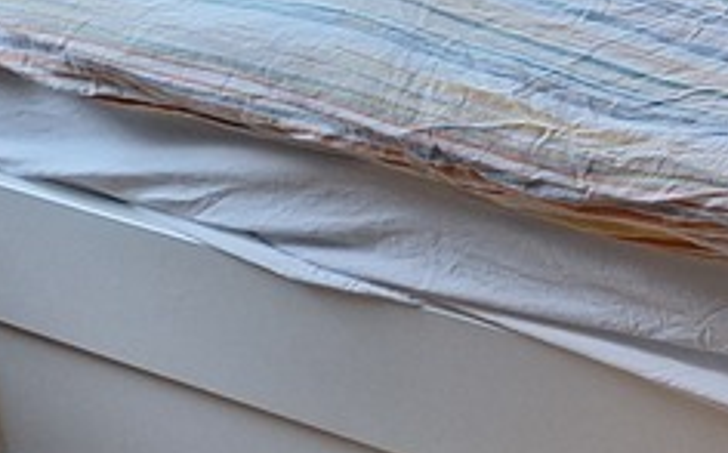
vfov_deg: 11.8
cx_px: 1308
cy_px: -228
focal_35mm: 106
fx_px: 2101
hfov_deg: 16.5
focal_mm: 5.54
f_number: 1.8
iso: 200
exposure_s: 1/50
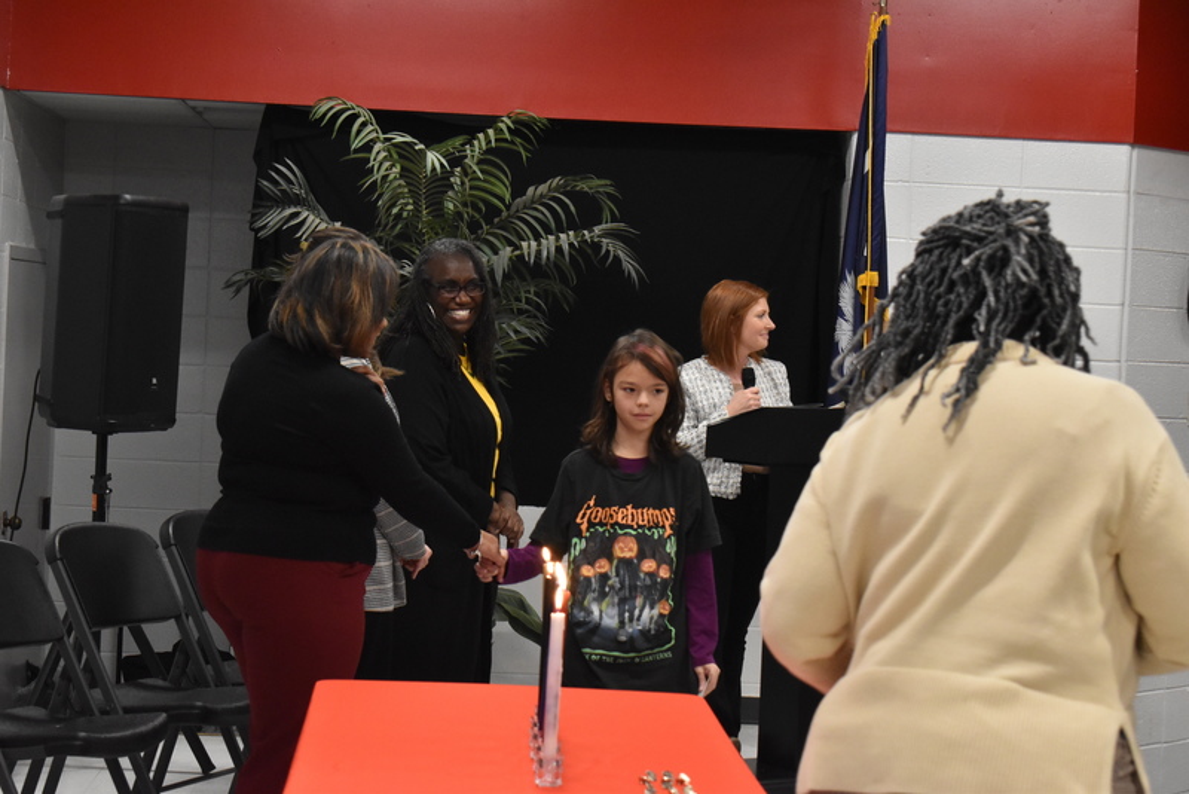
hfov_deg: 26.0
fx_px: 2577
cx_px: 594
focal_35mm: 78
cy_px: 397
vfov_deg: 17.5
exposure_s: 1/80
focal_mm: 52
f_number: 7.1
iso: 2800
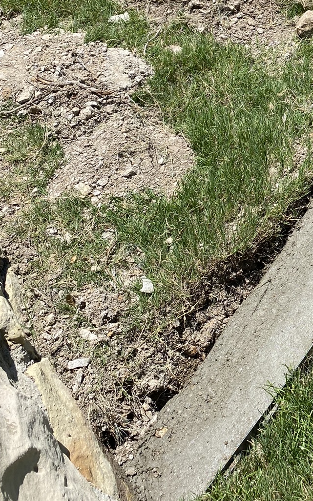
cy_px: 86
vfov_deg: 35.5
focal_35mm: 55
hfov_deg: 22.0
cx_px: 360
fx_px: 751
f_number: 1.8
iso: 32
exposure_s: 1/2513
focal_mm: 4.25
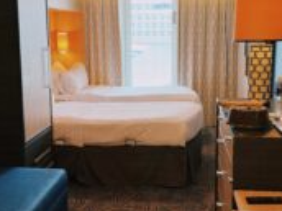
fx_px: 415
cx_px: 161
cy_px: 91
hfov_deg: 37.4
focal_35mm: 51
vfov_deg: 28.5
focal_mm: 6.76
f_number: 1.78
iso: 200
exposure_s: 1/120
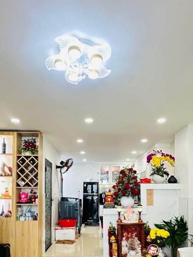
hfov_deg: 53.1
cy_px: 185
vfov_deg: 64.2
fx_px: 193
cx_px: 98
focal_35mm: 26
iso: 320
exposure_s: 1/99
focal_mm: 2.22
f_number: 2.2
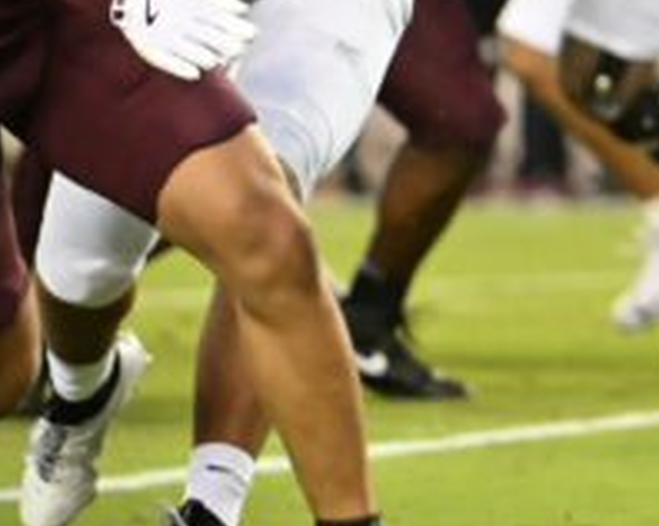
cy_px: -93
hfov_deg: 3.2
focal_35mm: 607
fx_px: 11827
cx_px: 869
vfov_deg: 2.5
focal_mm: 210
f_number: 4
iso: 6400
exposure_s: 1/1000
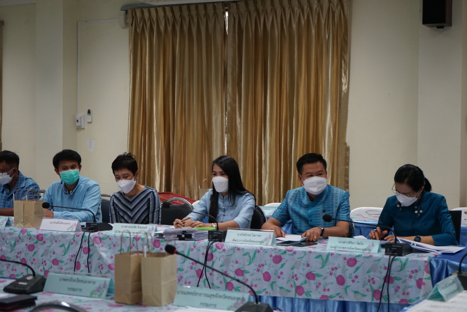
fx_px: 857
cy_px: 156
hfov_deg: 30.5
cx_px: 234
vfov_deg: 20.6
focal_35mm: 66
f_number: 5.6
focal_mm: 66
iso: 2000
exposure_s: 1/160
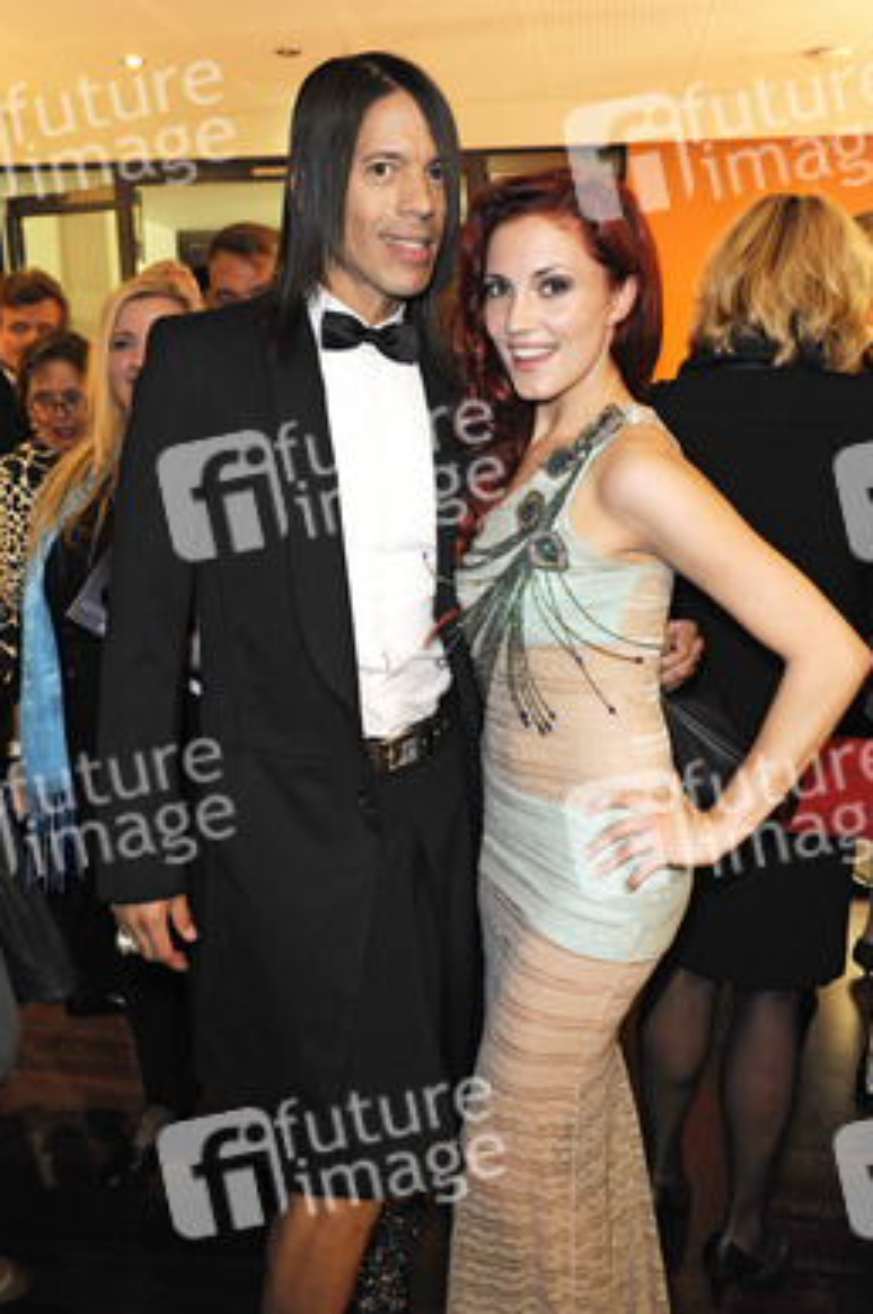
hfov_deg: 39.9
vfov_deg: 57.3
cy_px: 650
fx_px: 1202
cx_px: 430
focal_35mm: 33
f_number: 5.6
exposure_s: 1/25
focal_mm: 32
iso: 1600
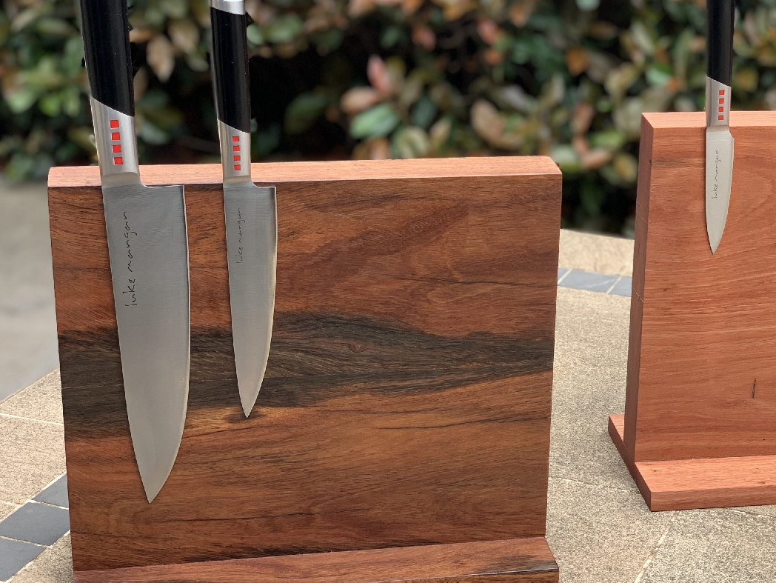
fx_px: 1794
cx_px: 534
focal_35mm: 80
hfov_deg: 24.3
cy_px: 316
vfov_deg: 18.4
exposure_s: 1/240
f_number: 2.4
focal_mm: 6
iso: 16
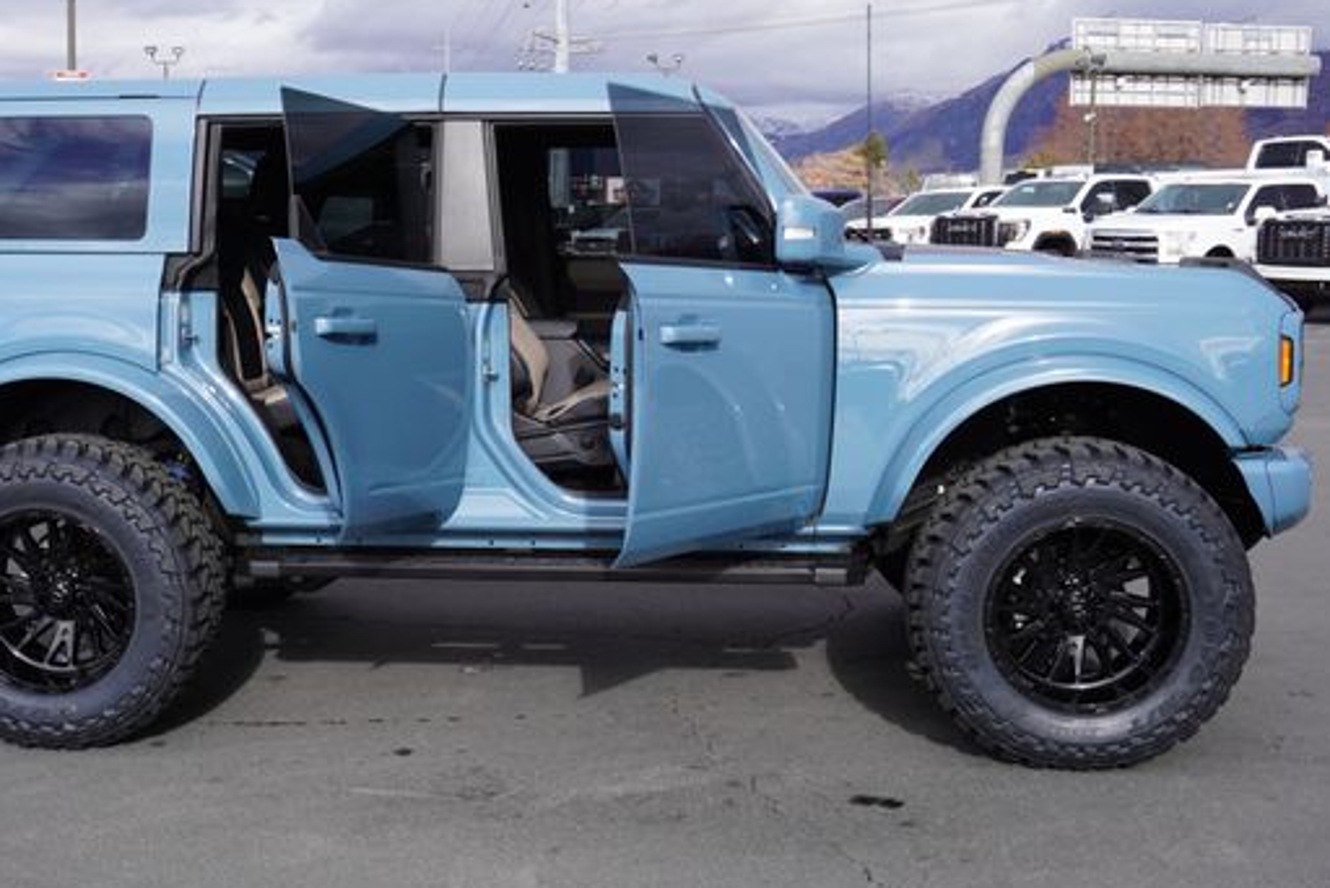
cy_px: 418
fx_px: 1663
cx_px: 535
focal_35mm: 45
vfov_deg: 29.9
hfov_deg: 43.4
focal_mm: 24
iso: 100
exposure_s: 1/100
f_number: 8
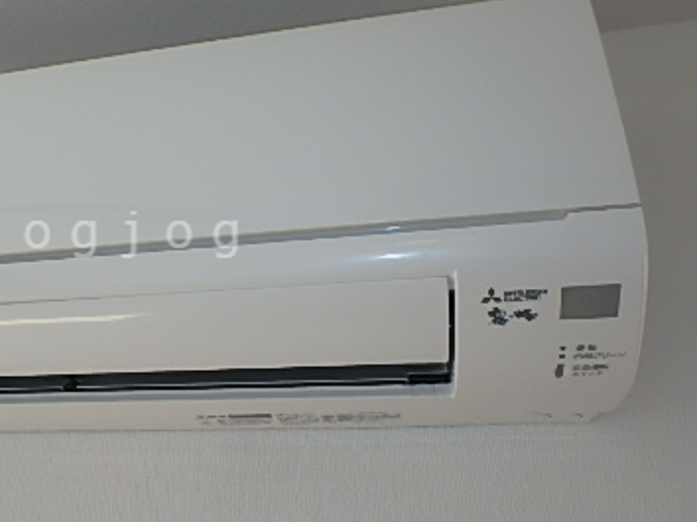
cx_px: 114
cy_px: 234
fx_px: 765
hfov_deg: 45.8
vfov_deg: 37.6
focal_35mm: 38
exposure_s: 1/80
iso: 125
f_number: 3.5
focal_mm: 3.7
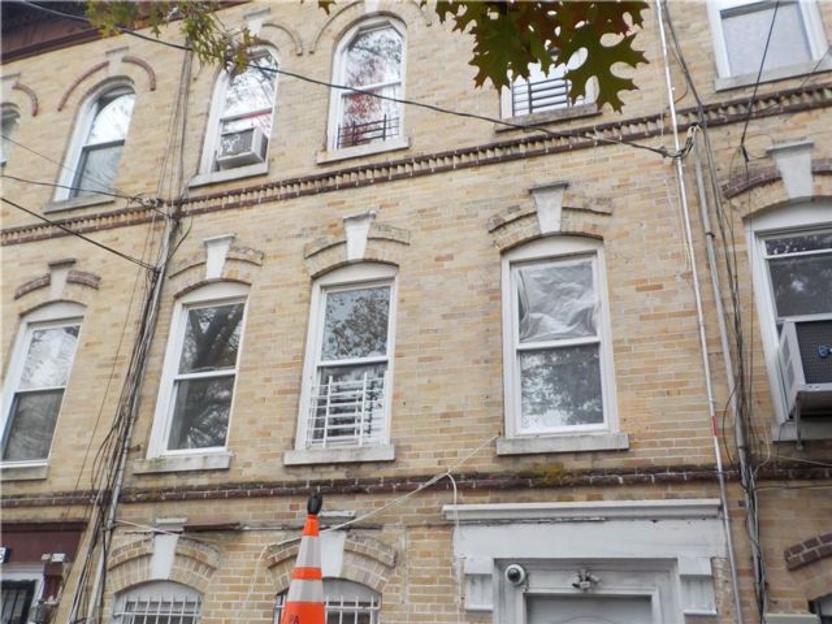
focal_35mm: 30
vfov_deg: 46.8
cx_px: 416
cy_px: 312
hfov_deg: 60.0
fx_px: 721
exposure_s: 1/40
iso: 125
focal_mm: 4.1
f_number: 3.3
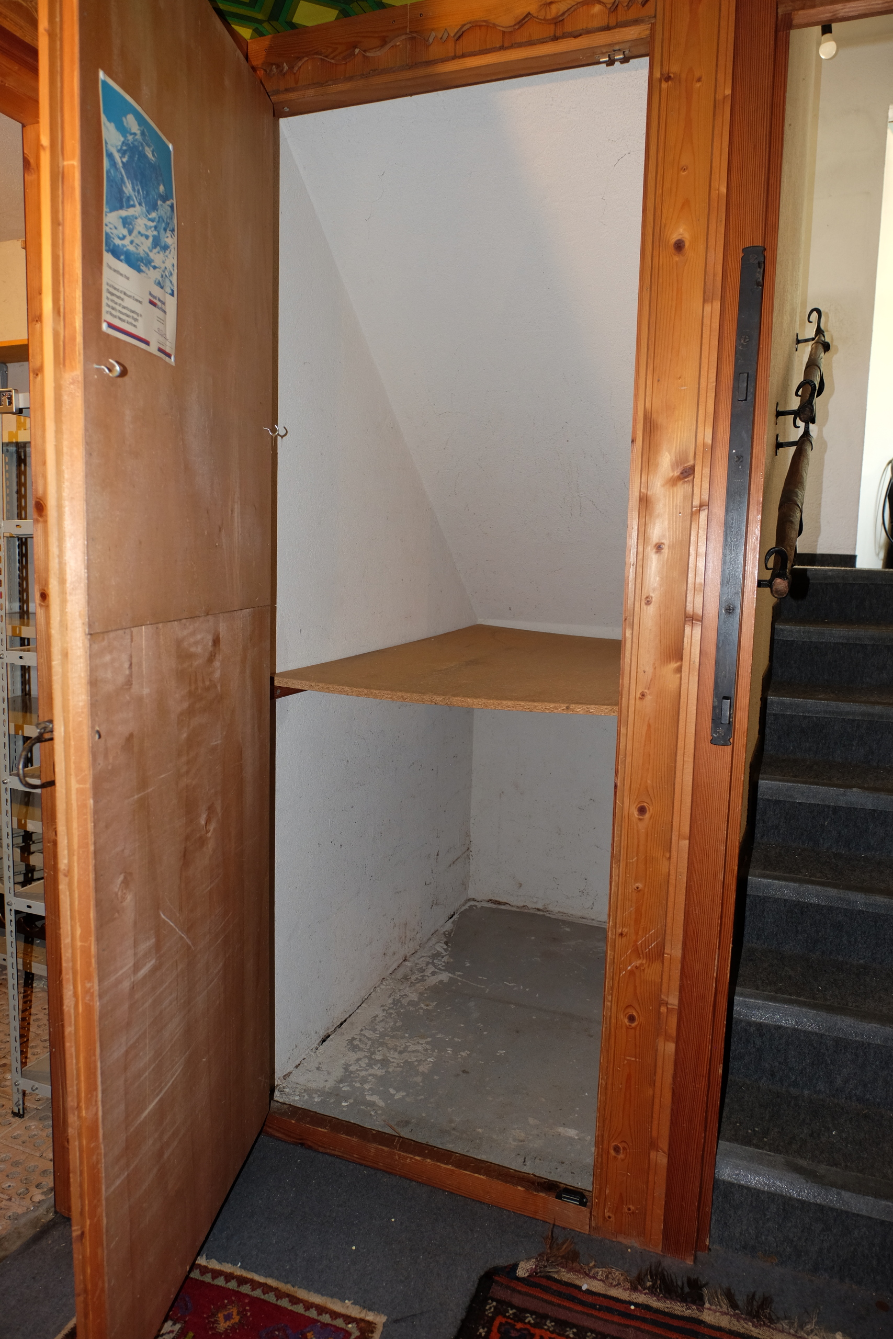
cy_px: 670
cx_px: 446
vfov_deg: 73.7
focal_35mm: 24
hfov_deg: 53.1
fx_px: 893
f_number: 2.8
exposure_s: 1/30
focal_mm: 16
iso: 800
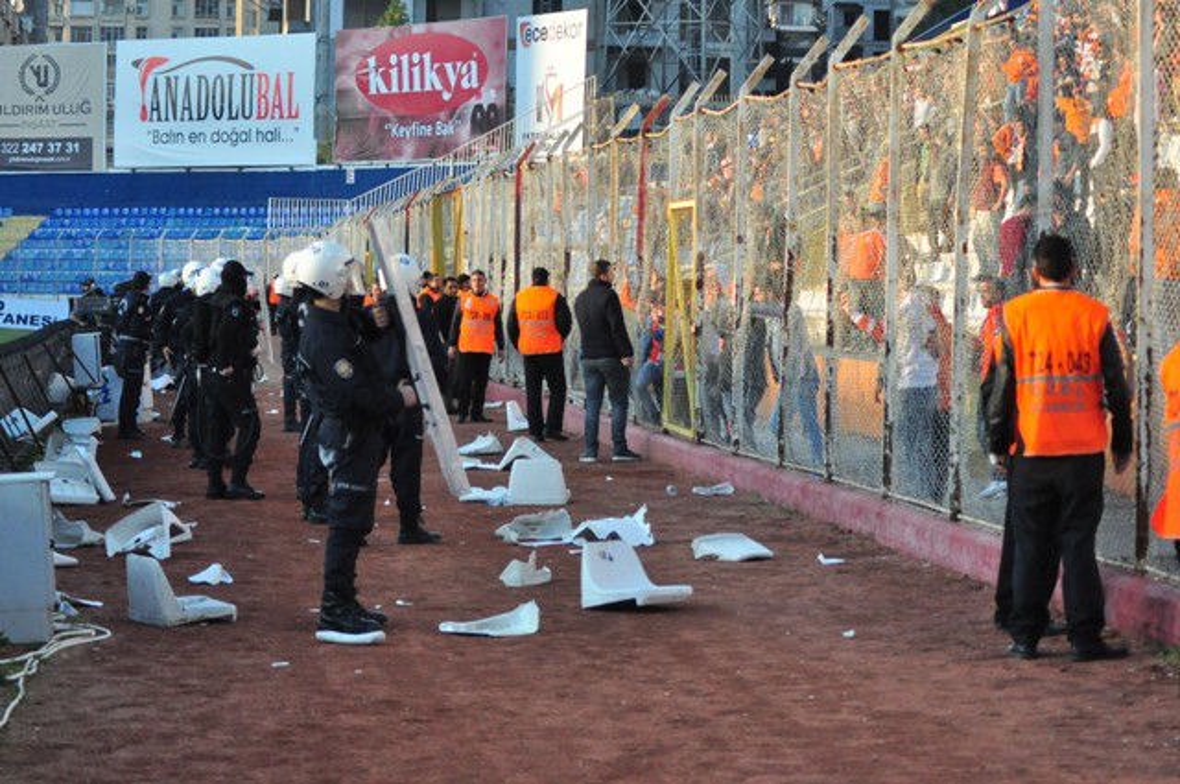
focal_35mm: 105
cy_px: 392
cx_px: 590
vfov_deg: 13.0
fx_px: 3437
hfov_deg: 19.5
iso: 1600
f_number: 4.5
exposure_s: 1/4000
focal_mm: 70
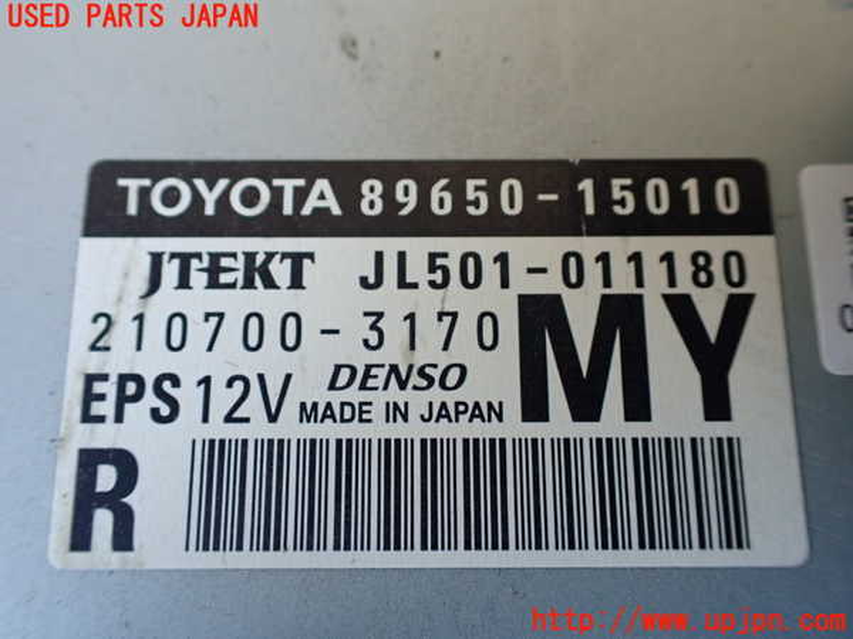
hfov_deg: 60.0
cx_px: 426
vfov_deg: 46.8
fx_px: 739
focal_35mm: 30
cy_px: 320
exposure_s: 1/125
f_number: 2.3
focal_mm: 5.4
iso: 640
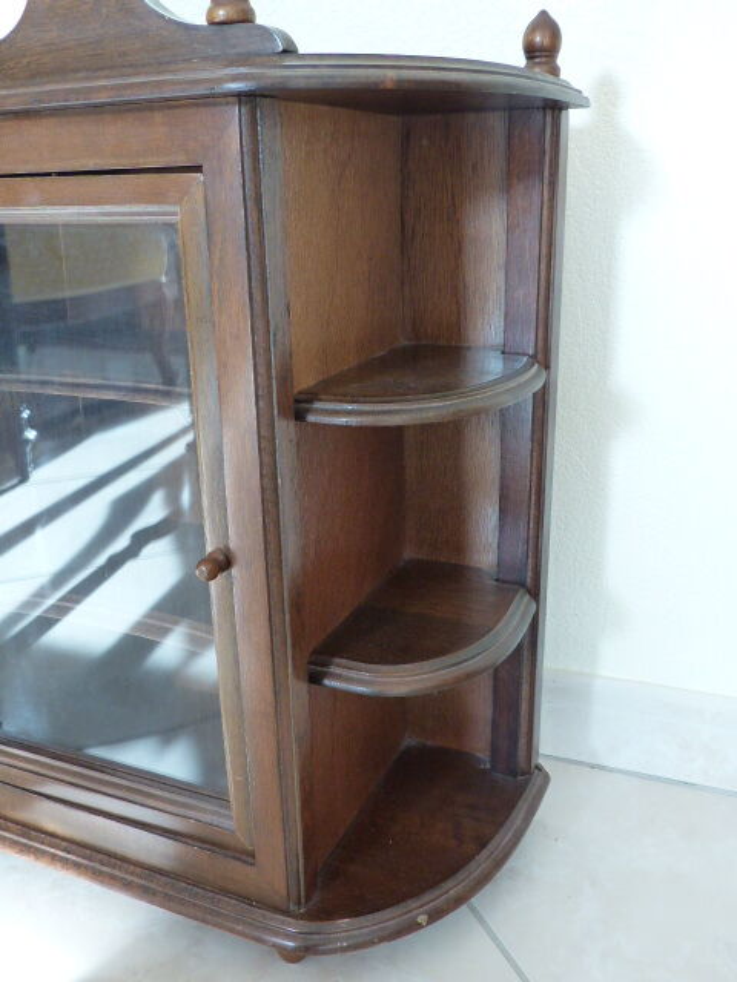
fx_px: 852
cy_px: 491
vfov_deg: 60.0
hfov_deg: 46.8
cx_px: 368
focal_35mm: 30
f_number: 2.8
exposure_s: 1/50
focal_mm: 5.5
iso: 400
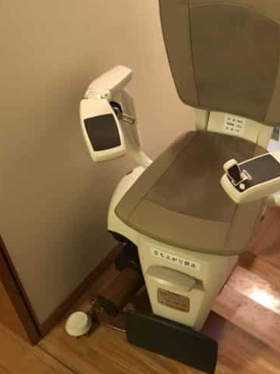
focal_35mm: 46
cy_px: 161
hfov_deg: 31.0
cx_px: 209
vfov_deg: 41.2
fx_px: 496
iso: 80
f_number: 1.8
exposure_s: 1/7
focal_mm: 3.99
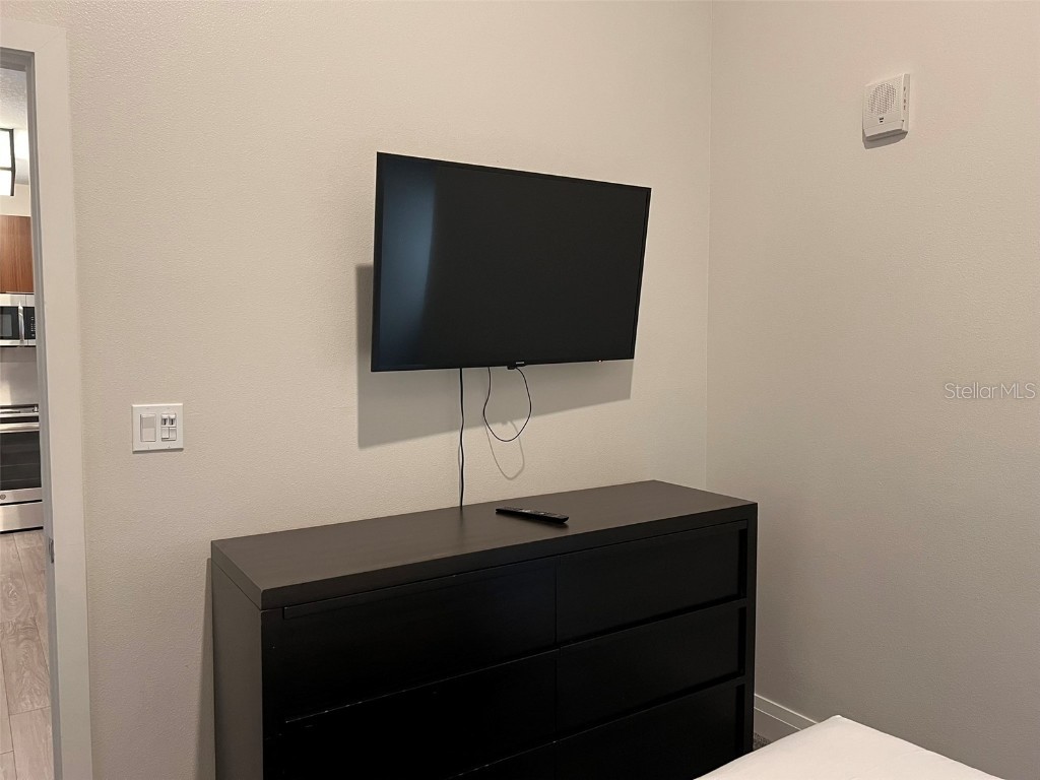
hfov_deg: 67.3
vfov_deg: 53.1
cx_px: 520
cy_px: 390
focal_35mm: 26
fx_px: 781
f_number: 1.5
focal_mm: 5.7
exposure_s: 1/60
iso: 320
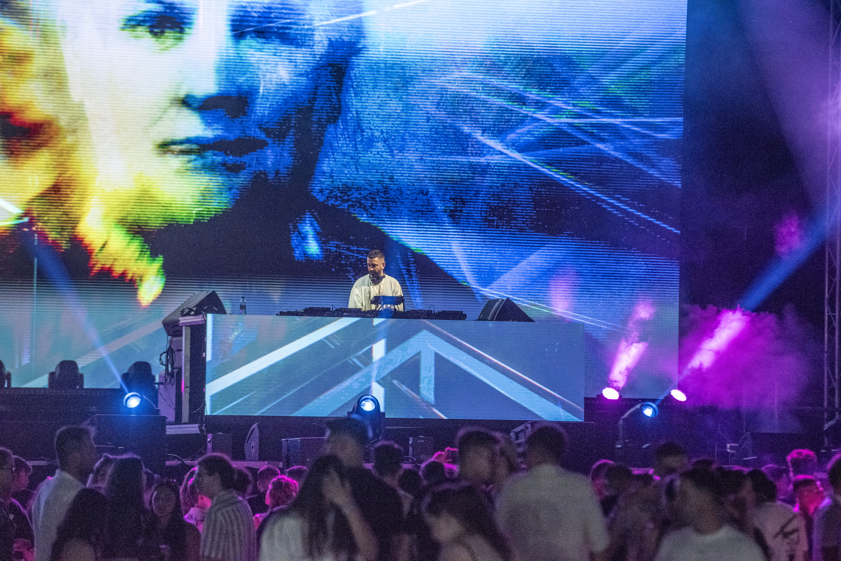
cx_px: 420
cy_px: 280
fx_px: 4674
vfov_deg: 6.9
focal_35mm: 200
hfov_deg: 10.3
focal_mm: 200
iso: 5000
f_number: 3.2
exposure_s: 1/500
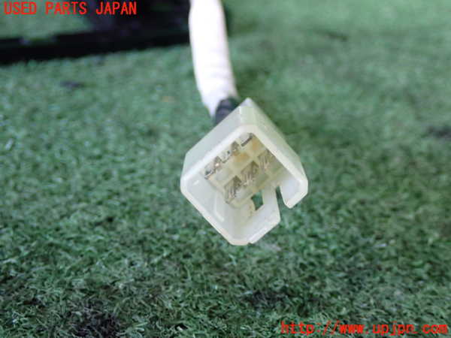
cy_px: 169
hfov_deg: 33.2
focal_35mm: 58
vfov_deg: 25.2
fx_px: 756
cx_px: 226
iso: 800
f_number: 3.5
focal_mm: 10.35
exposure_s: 1/60
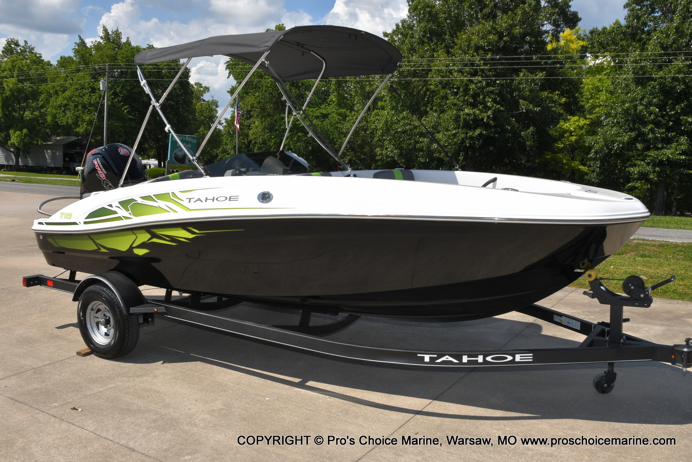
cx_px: 346
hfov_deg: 58.7
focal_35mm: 32
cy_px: 231
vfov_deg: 41.1
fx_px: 615
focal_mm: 16
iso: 100
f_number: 11
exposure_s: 1/250
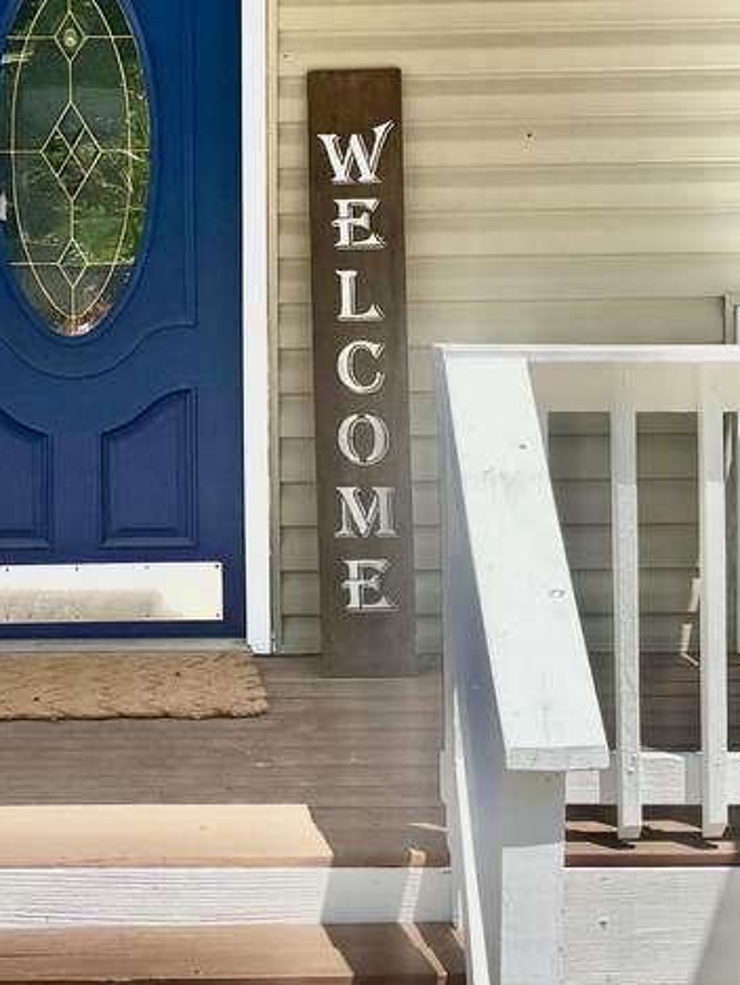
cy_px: 370
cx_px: 65
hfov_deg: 20.3
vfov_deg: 27.3
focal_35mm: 71
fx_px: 2023
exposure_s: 1/2778
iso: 50
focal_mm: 5.96
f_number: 1.6
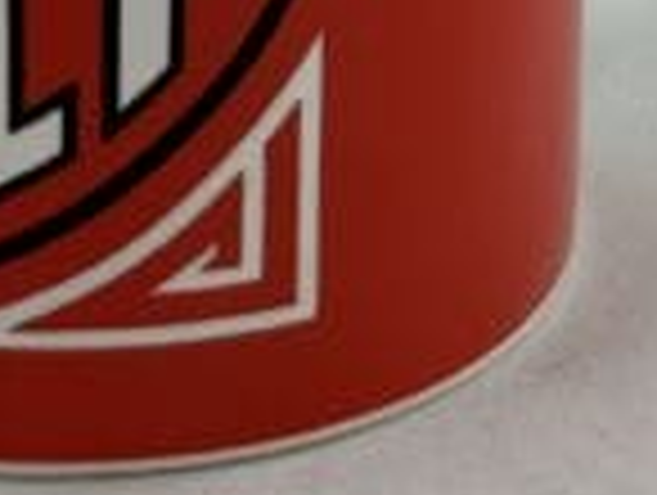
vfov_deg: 6.7
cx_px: 140
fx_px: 4163
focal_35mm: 219
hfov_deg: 9.0
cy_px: -308
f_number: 1.78
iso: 50
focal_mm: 6.86
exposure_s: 1/100
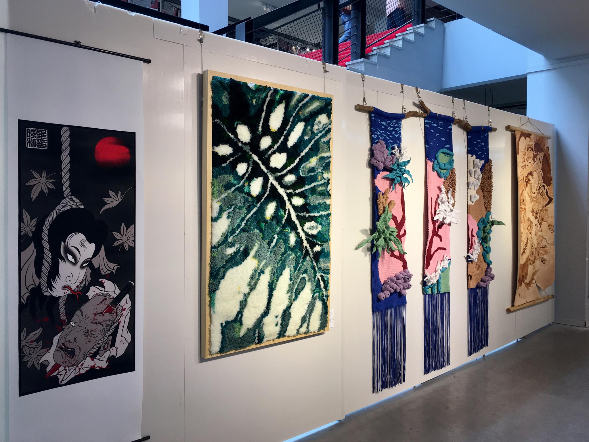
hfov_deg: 61.7
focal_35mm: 29
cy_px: 221
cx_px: 294
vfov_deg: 48.2
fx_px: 493
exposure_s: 1/50
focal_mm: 4.15
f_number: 2.2
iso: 32
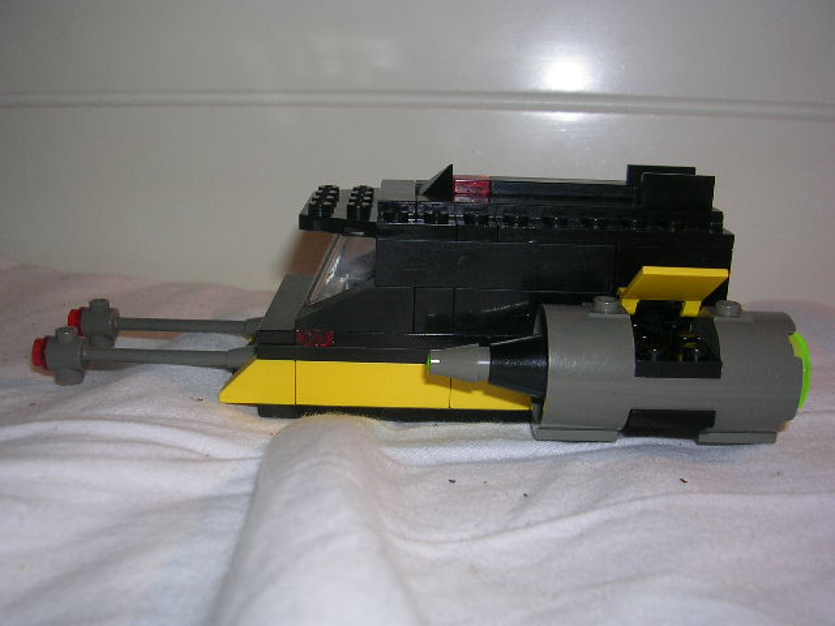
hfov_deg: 49.0
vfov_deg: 37.7
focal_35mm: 38
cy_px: 313
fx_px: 917
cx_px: 418
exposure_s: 1/60.1
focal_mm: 5.8
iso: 50
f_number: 2.8
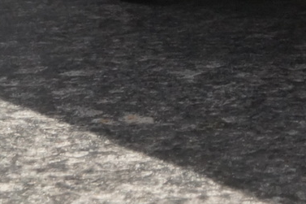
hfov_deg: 8.8
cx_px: 550
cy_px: -278
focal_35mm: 223
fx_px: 1895
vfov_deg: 5.9
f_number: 25
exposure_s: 1/60
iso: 640
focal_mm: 28
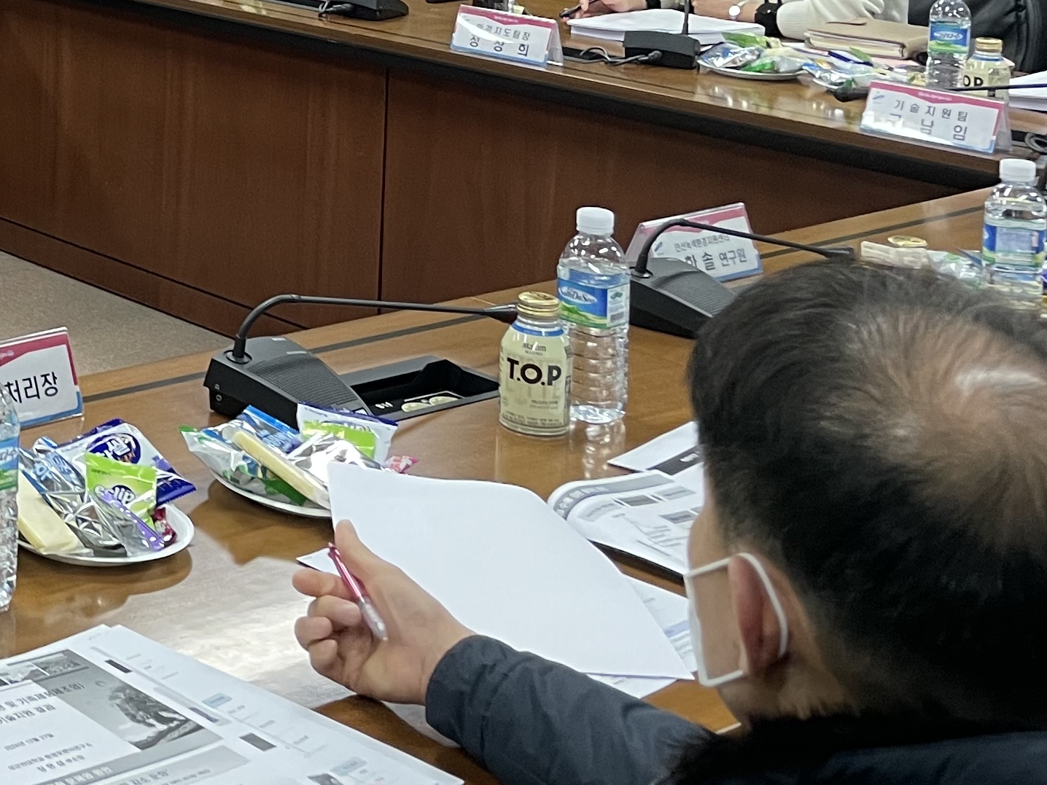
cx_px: -406
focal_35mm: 73
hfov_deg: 22.9
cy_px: -154
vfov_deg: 19.1
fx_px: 2208
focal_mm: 4.2
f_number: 1.6
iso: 160
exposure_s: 1/60
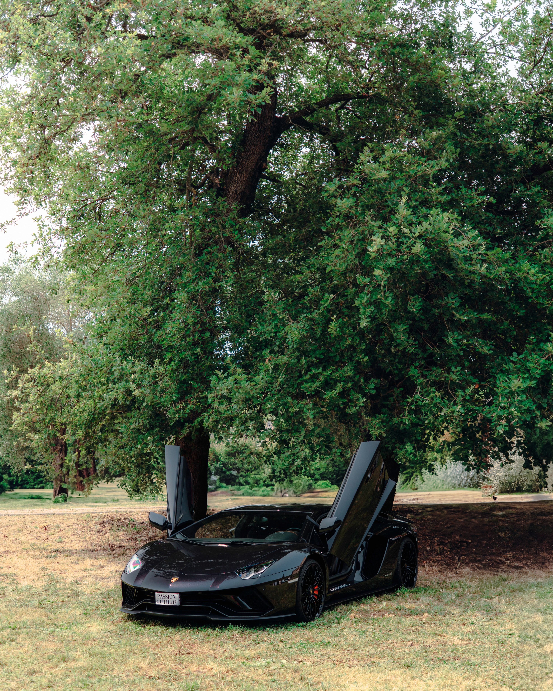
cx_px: 278
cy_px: 411
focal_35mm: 49
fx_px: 1011
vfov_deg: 37.6
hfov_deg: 30.6
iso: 100
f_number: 2.8
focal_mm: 28.9
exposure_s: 1/400
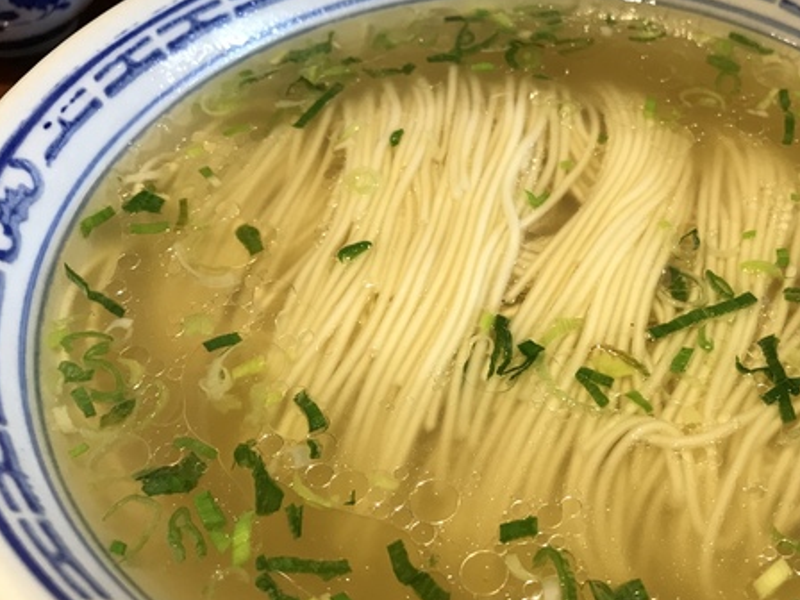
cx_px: 557
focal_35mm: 40
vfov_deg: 35.9
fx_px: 924
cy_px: 320
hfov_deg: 45.8
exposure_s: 1/33
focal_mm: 3.99
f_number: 1.8
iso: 25
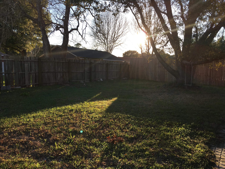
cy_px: 84
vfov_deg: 48.2
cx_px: 112
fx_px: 188
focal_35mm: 29
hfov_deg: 61.7
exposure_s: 1/496
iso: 25
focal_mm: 4.15
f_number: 2.2
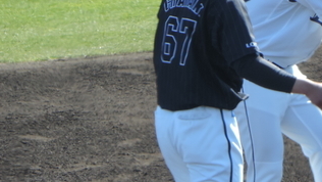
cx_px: 361
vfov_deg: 0.7
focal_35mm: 1653
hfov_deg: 1.3
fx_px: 14118
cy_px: 48
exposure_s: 1/250
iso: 125
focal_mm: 107
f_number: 4.9
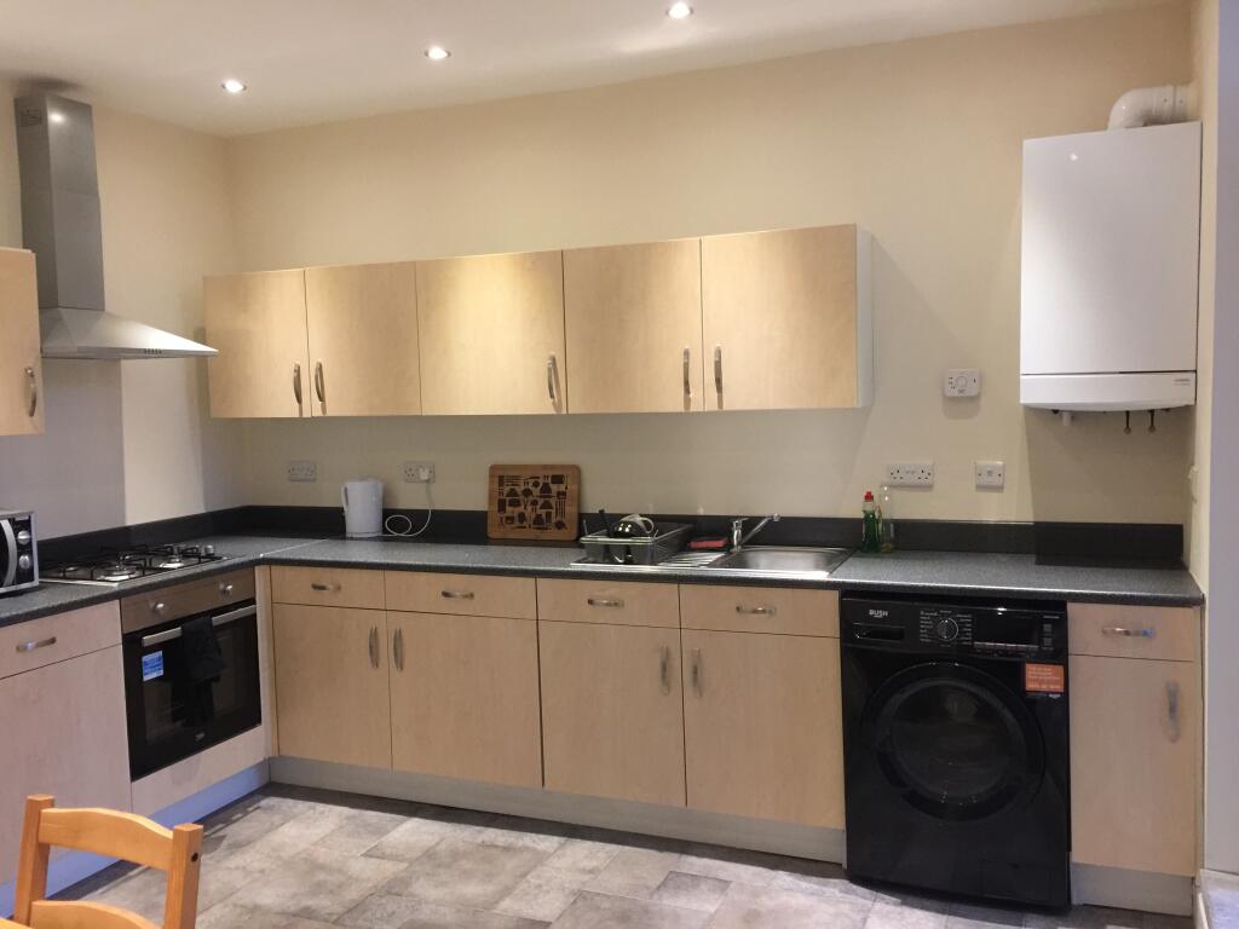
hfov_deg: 61.7
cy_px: 464
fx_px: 1038
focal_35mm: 29
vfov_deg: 48.2
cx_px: 620
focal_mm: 4.15
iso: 160
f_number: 2.2
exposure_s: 1/17
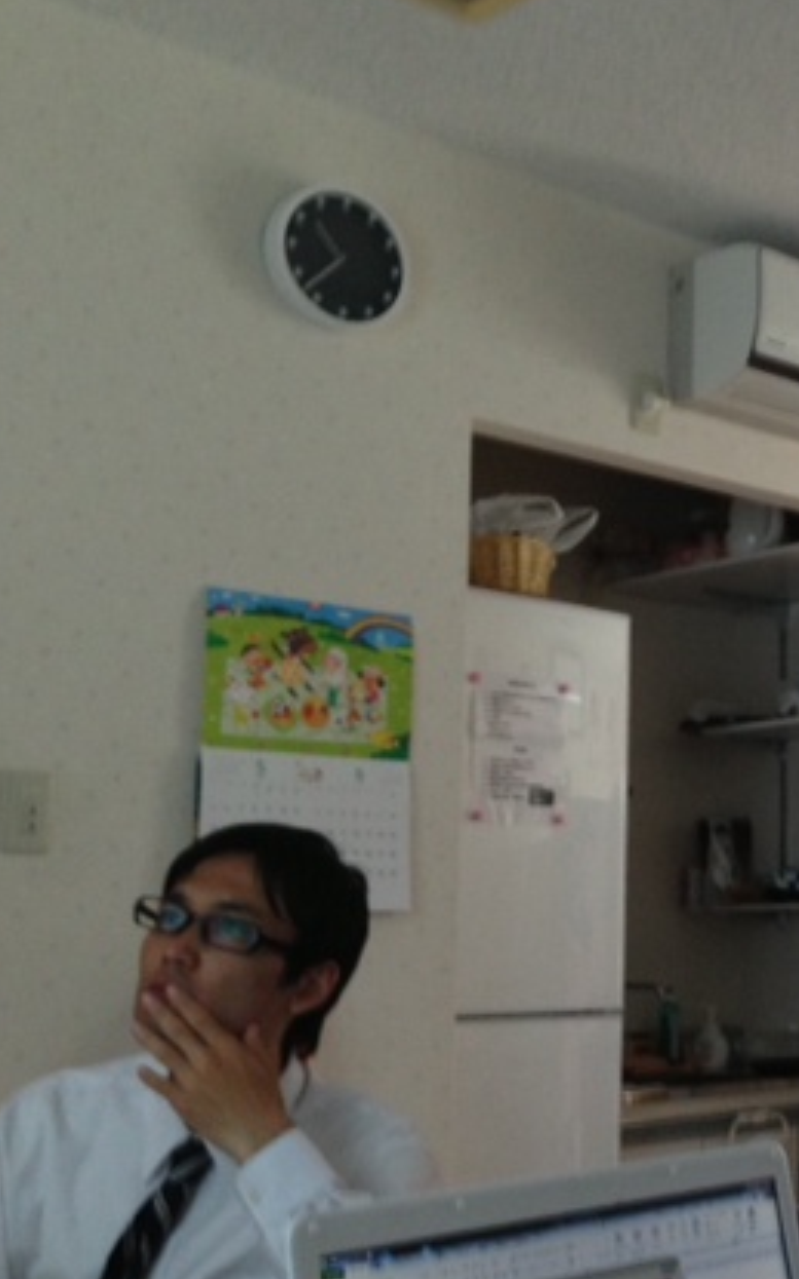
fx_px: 1883
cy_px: 672
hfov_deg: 22.3
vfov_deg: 37.5
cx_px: 938
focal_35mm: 54
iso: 125
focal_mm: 4.13
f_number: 2.4
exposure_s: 1/20
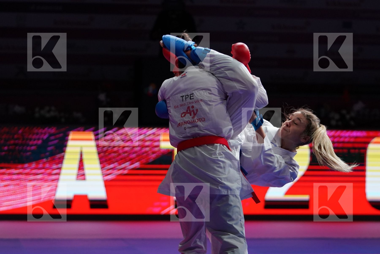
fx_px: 1625
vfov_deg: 8.9
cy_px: 127
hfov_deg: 13.3
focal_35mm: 154
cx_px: 190
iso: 2500
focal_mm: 103
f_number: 2.8
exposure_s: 1/1000
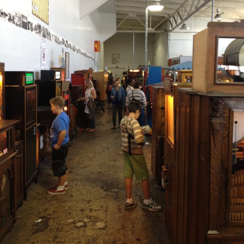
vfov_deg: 39.7
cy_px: 90
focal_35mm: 42
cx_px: 122
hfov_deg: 40.0
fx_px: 335
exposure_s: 1/20
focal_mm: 4.28
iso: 160
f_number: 2.4
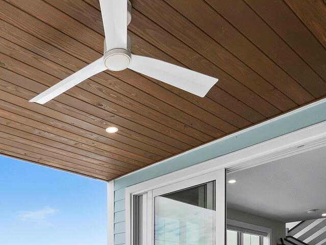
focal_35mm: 35
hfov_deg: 50.4
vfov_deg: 33.8
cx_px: 81
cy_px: 286
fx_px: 330
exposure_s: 1/50
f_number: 11
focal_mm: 7
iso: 200
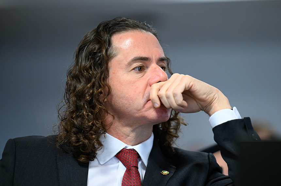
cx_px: 140
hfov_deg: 11.8
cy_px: 93
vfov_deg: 7.8
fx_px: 1363
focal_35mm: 175
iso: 2000
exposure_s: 1/160
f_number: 2.8
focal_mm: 175
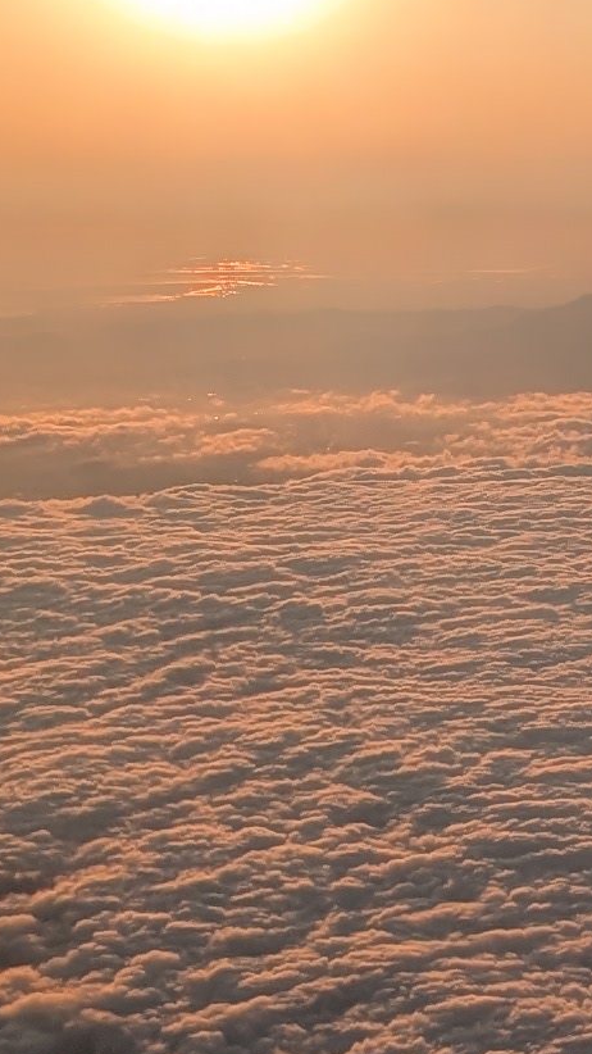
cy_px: 486
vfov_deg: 16.5
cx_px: 811
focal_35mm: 130
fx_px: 3630
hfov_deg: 9.1
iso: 23
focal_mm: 6.9
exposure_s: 1/3378
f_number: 1.68
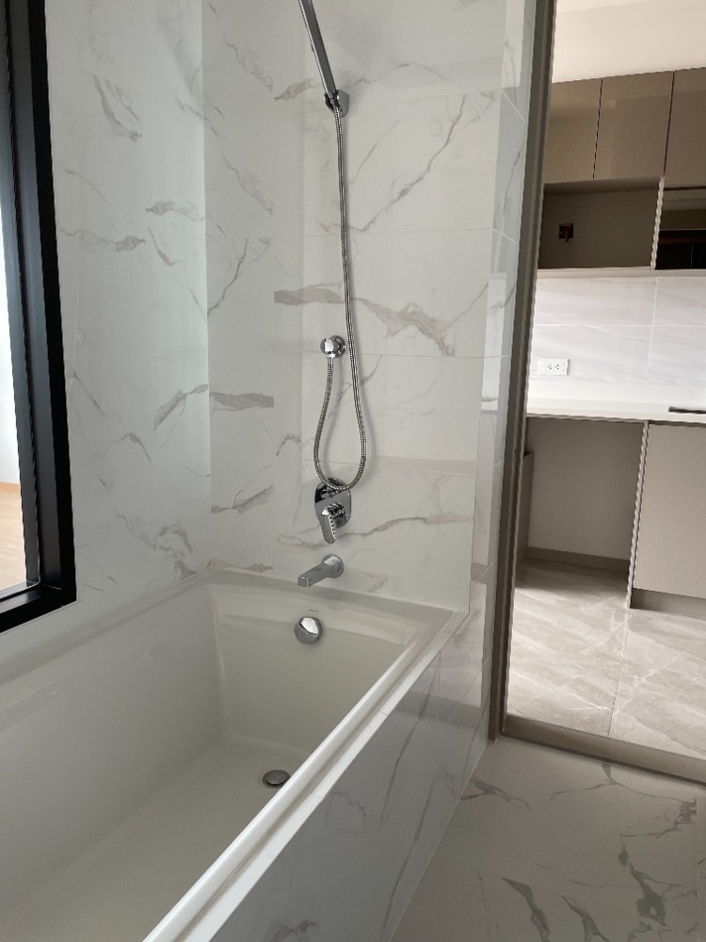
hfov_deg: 53.1
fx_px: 707
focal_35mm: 26
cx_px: 353
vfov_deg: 67.3
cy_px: 471
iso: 125
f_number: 1.6
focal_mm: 4.2
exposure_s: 1/106
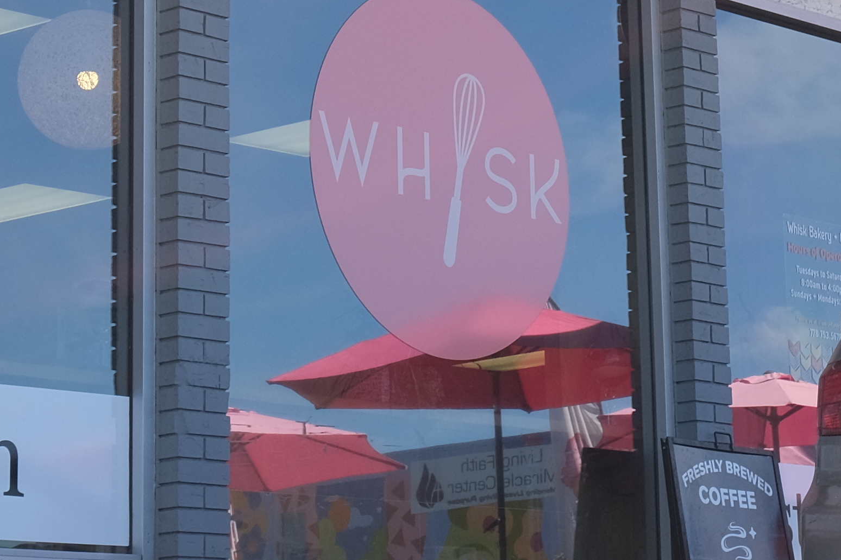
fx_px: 3013
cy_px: -10
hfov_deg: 15.8
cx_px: 635
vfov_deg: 10.5
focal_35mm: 129
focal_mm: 21.5
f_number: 8
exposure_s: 1/240
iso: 320
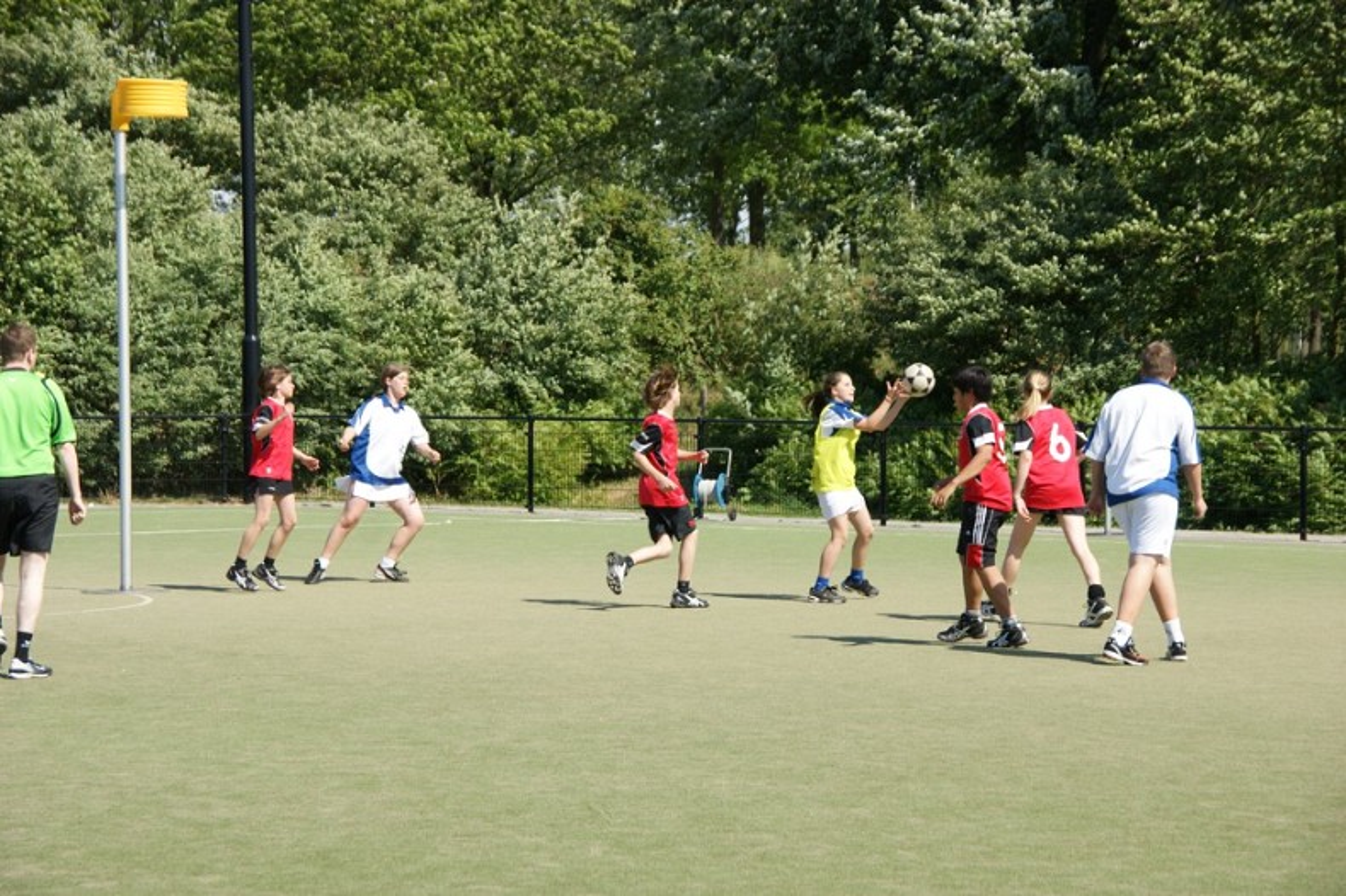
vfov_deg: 12.2
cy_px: 448
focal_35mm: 112
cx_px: 673
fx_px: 4204
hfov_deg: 18.2
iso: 200
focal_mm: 75
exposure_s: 1/400
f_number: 7.1
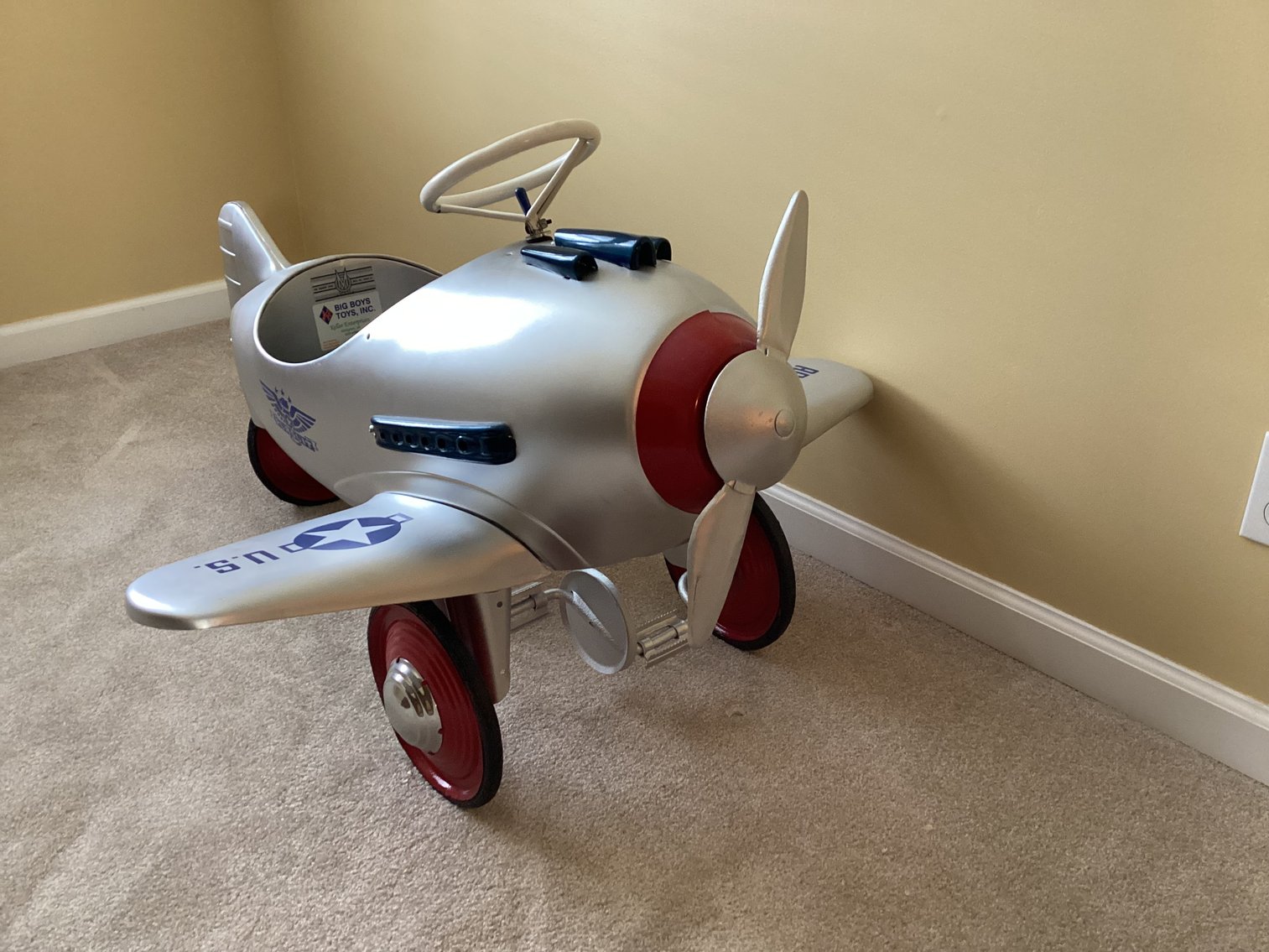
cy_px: 476
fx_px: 1137
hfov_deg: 58.3
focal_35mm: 31
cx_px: 634
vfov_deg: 45.4
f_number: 2.4
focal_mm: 3.3
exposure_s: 1/60
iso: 320
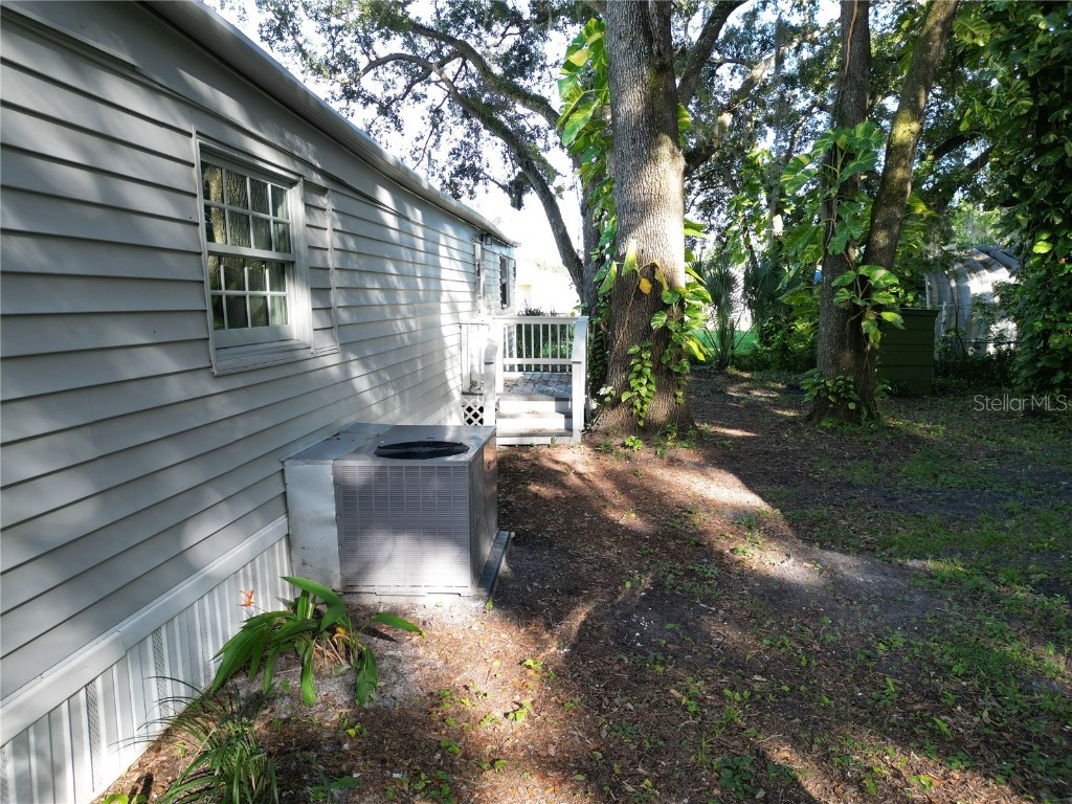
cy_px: 402
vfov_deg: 56.8
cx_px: 536
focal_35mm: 24
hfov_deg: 71.6
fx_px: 743
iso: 120
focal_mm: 6.72
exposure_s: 1/180
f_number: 1.7
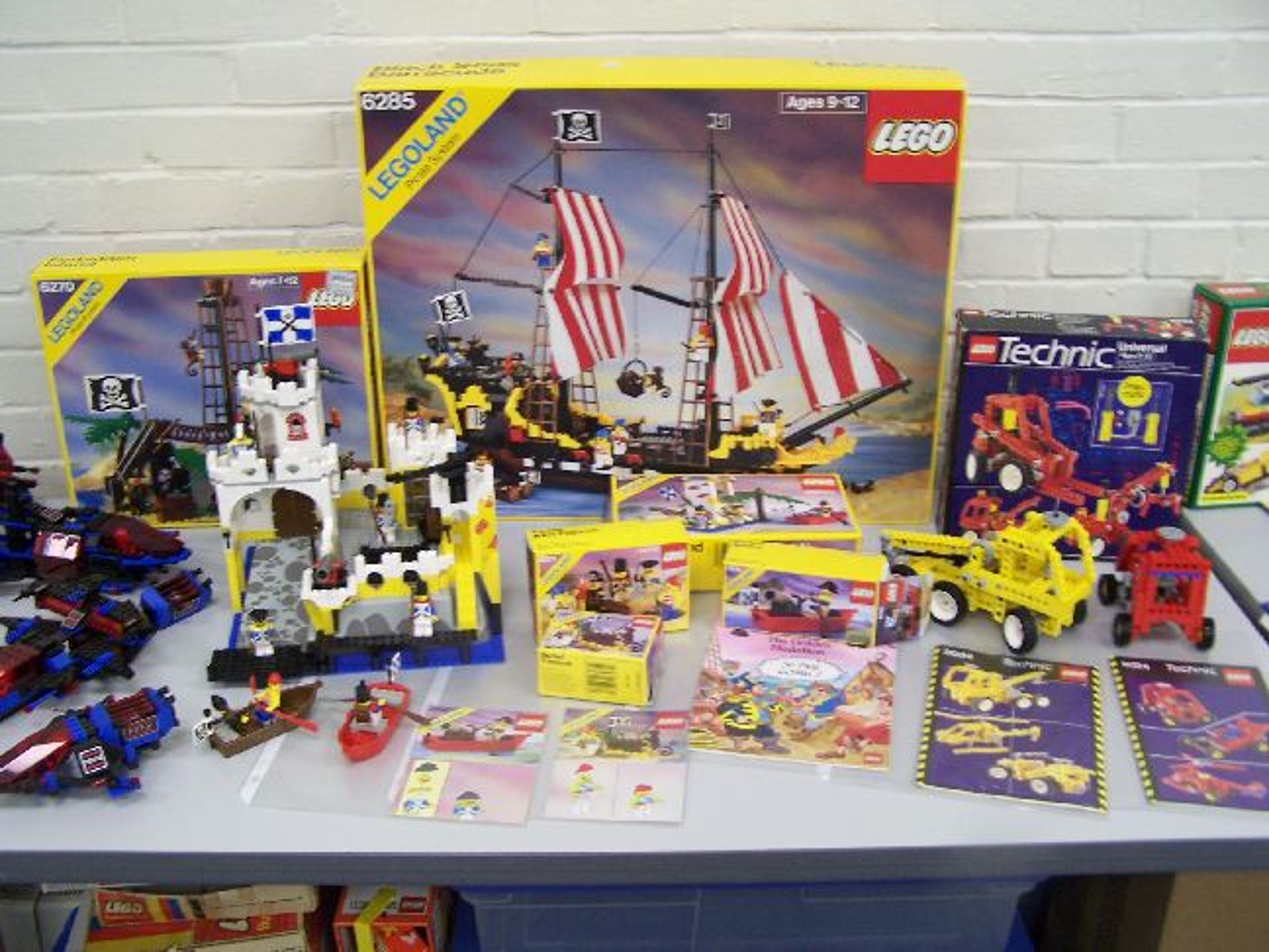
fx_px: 1393
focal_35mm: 38
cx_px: 634
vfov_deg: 37.7
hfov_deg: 49.0
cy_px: 476
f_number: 2.8
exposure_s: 1/10
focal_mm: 6.3
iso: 140
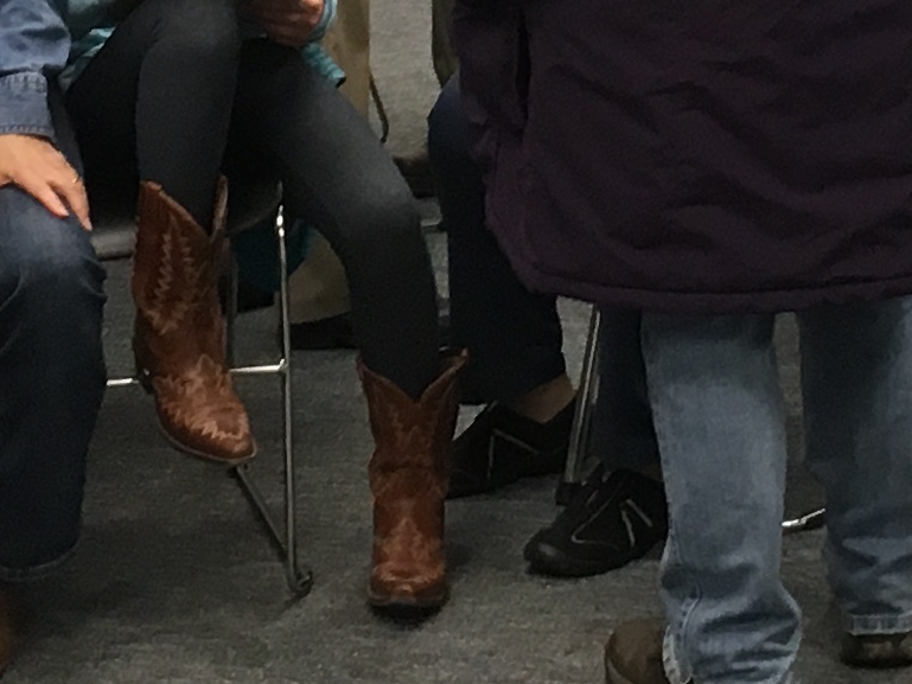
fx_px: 4005
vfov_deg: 9.1
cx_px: 837
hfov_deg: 12.9
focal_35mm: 152
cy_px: -752
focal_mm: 4.15
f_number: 2.2
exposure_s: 1/30
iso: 80
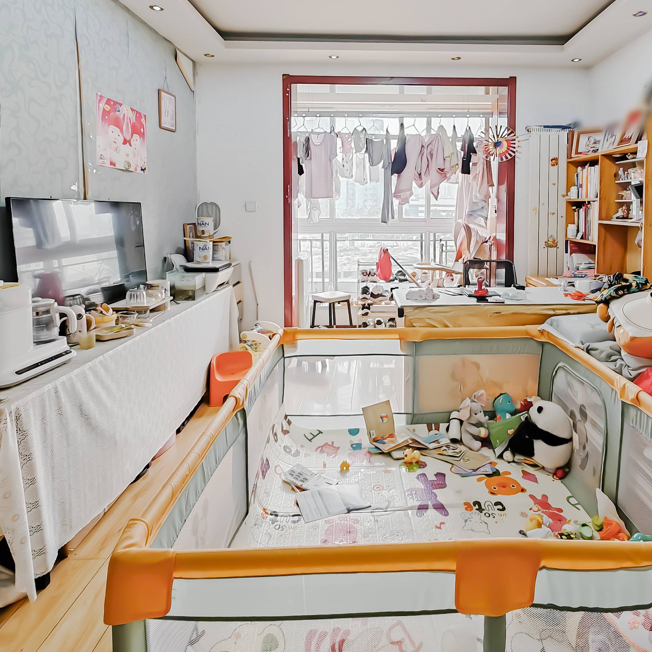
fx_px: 490
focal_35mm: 23
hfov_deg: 66.6
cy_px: 231
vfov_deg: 65.9
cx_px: 392
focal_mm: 1.82
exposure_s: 1/50
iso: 200
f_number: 2
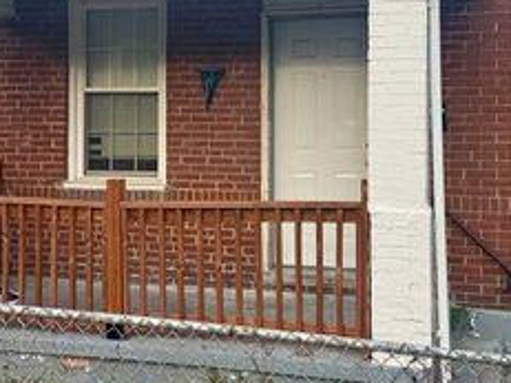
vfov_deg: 27.8
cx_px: 259
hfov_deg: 36.8
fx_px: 767
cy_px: 116
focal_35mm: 52
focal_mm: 6.76
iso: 80
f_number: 1.78
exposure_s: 1/1122
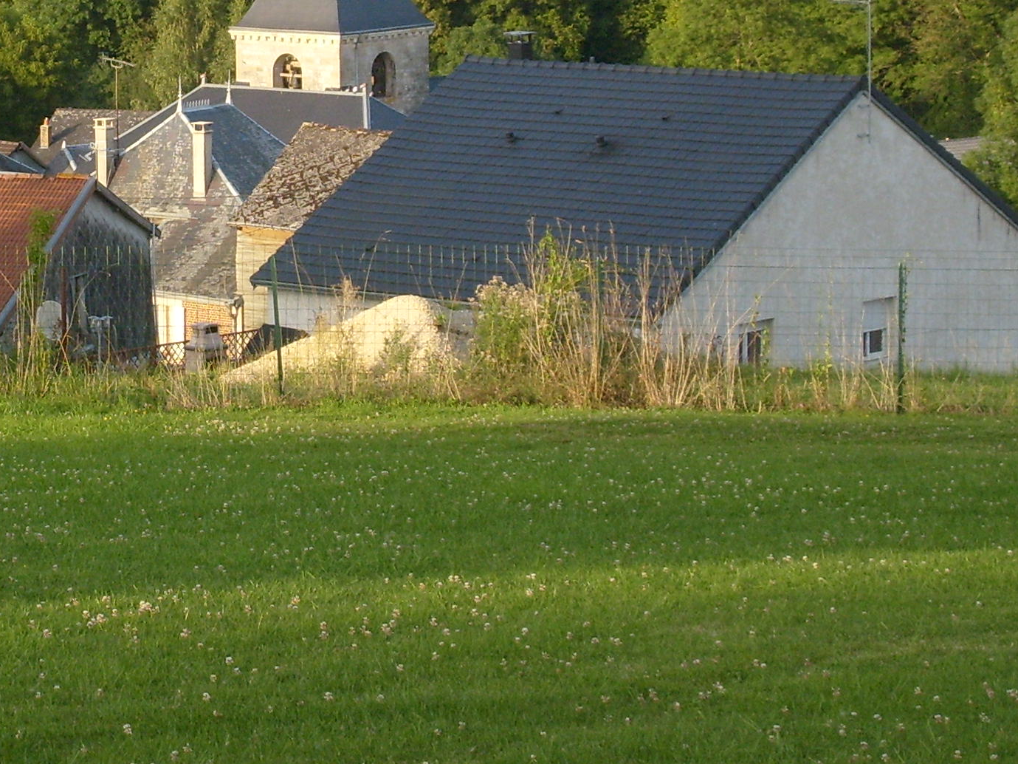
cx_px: 123
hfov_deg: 13.3
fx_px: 4323
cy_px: 30
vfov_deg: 10.0
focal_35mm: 147
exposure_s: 1/180
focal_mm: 12
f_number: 3.9
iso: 80
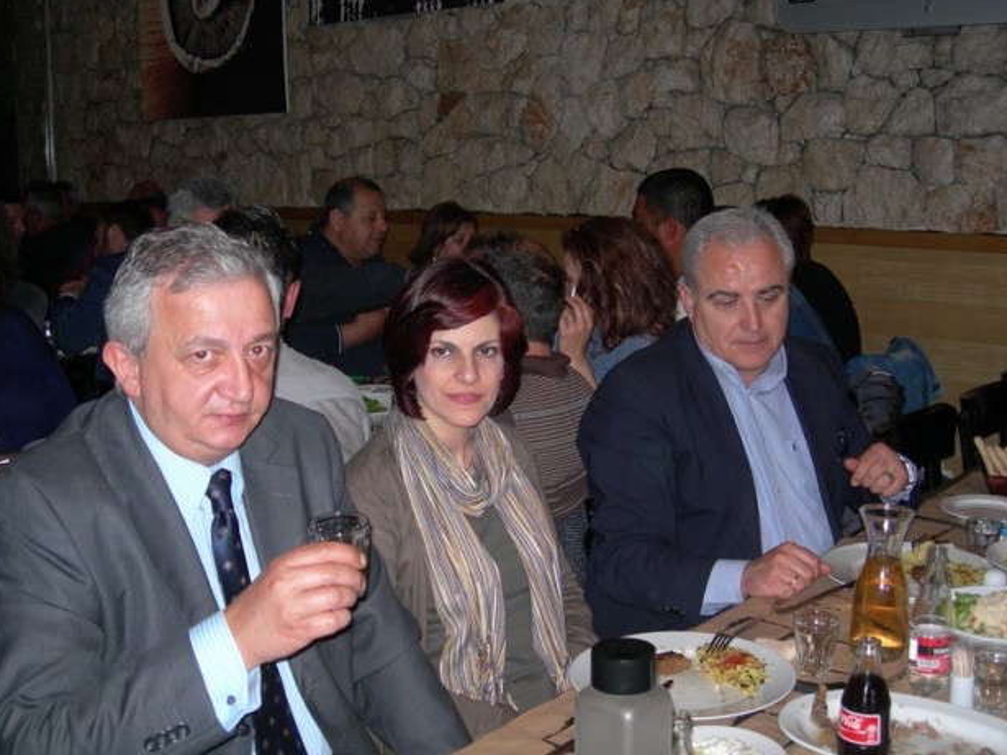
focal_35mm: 44
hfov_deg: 42.9
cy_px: 374
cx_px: 480
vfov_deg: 32.9
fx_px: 1280
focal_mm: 8.5
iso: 64
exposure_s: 1/60.1
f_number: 2.9
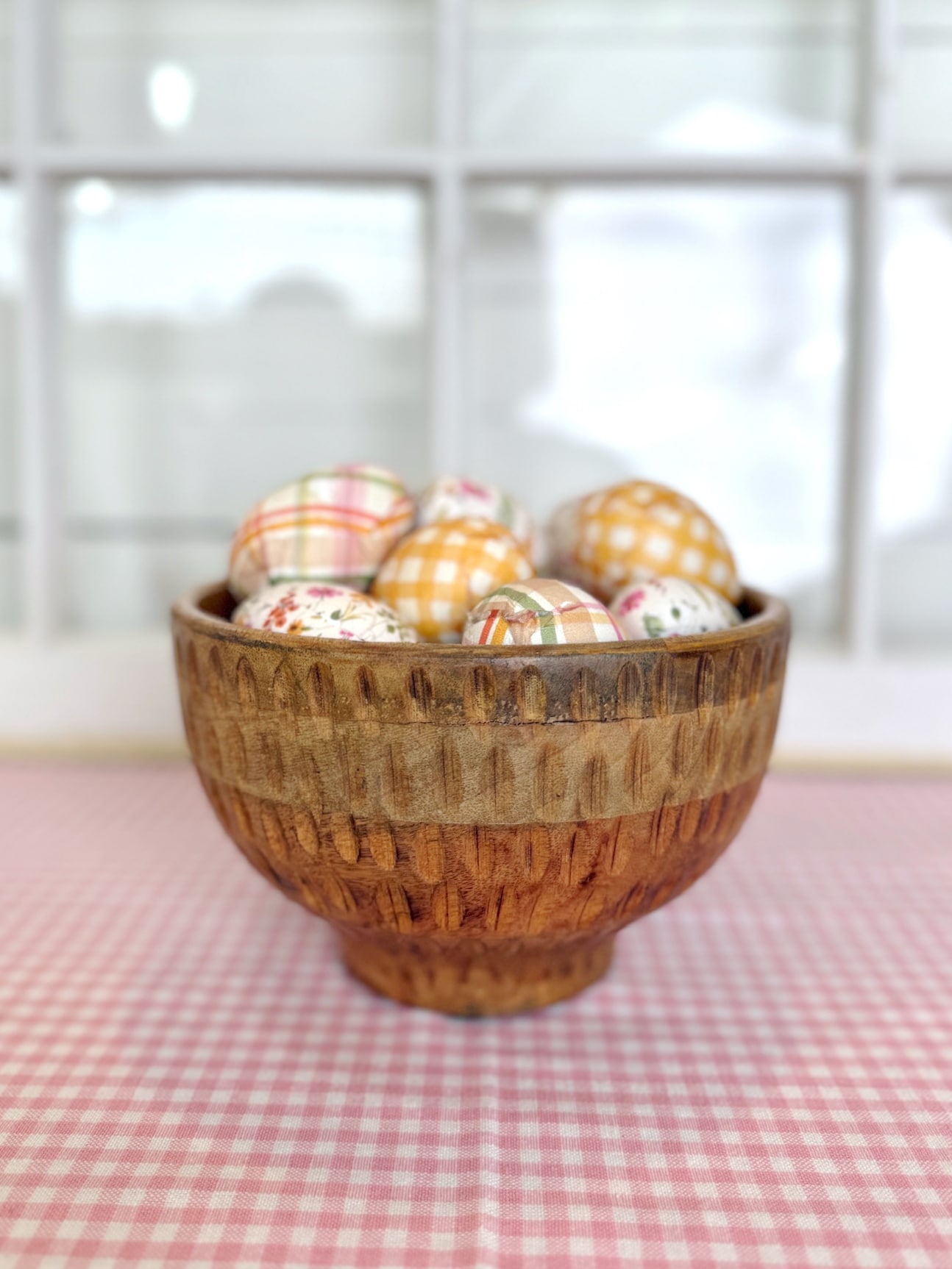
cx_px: 476
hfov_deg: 56.8
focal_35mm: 24
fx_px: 880
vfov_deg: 71.6
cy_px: 634
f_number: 1.78
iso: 80
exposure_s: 1/120
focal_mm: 6.76
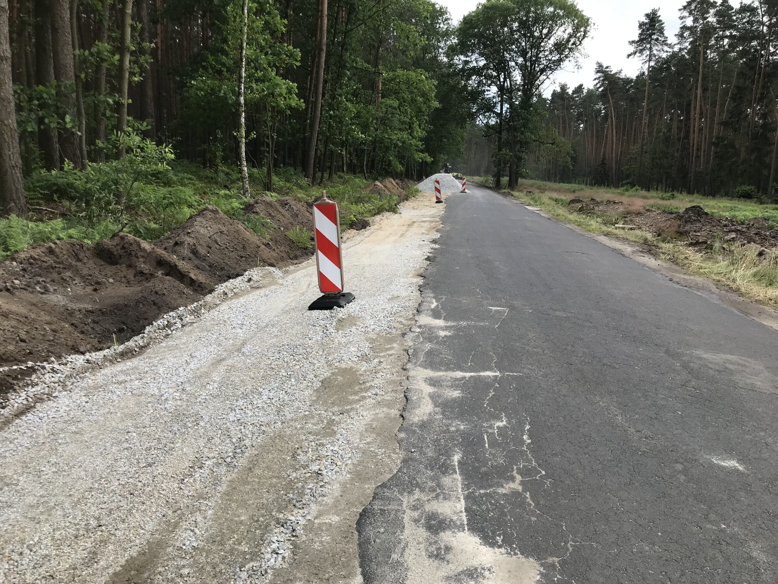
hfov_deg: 63.4
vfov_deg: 49.7
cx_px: 389
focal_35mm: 28
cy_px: 292
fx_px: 629
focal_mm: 3.99
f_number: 1.8
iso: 20
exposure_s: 1/1473
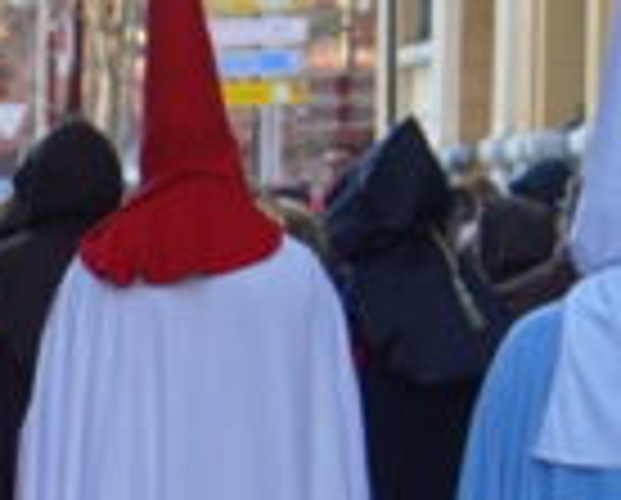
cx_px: -927
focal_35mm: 461
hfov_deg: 4.1
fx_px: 8483
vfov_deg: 3.4
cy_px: 464
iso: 500
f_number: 4.5
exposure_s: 1/160
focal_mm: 59
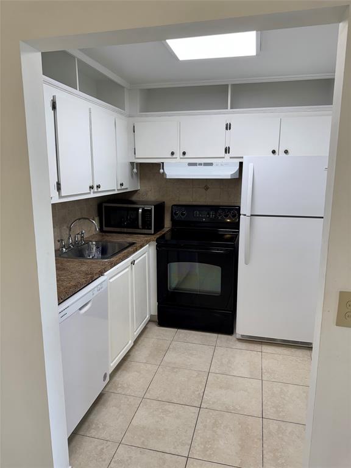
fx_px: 324
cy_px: 234
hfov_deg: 56.8
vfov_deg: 71.6
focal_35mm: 24
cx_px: 176
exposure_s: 1/120
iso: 64
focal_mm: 6.76
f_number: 1.78
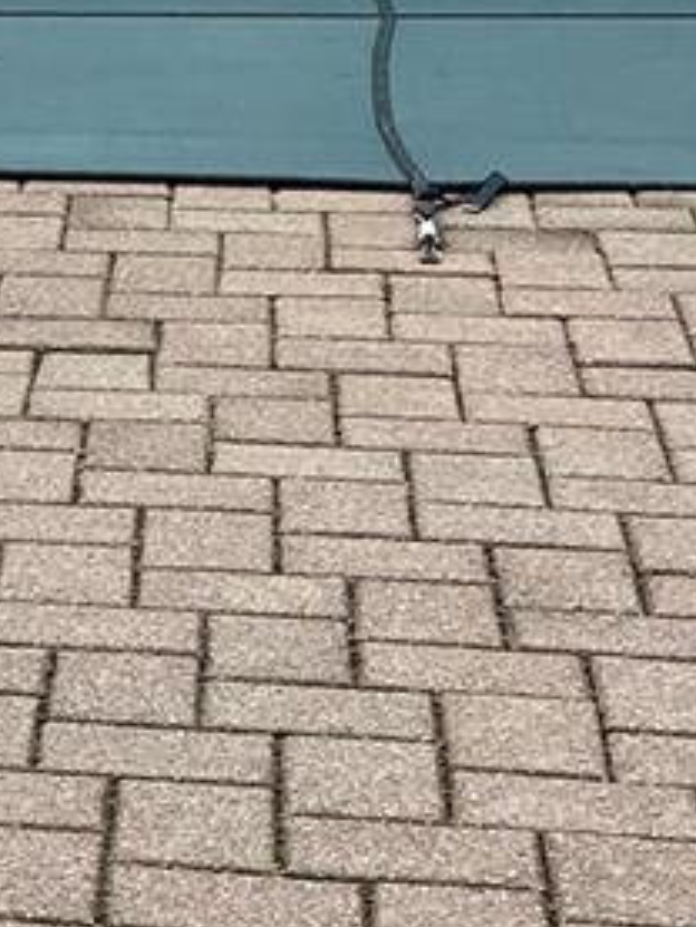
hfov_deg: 9.6
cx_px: -719
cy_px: 1064
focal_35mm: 144
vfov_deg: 13.4
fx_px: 3857
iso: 32
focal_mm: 4.25
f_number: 1.8
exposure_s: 1/816
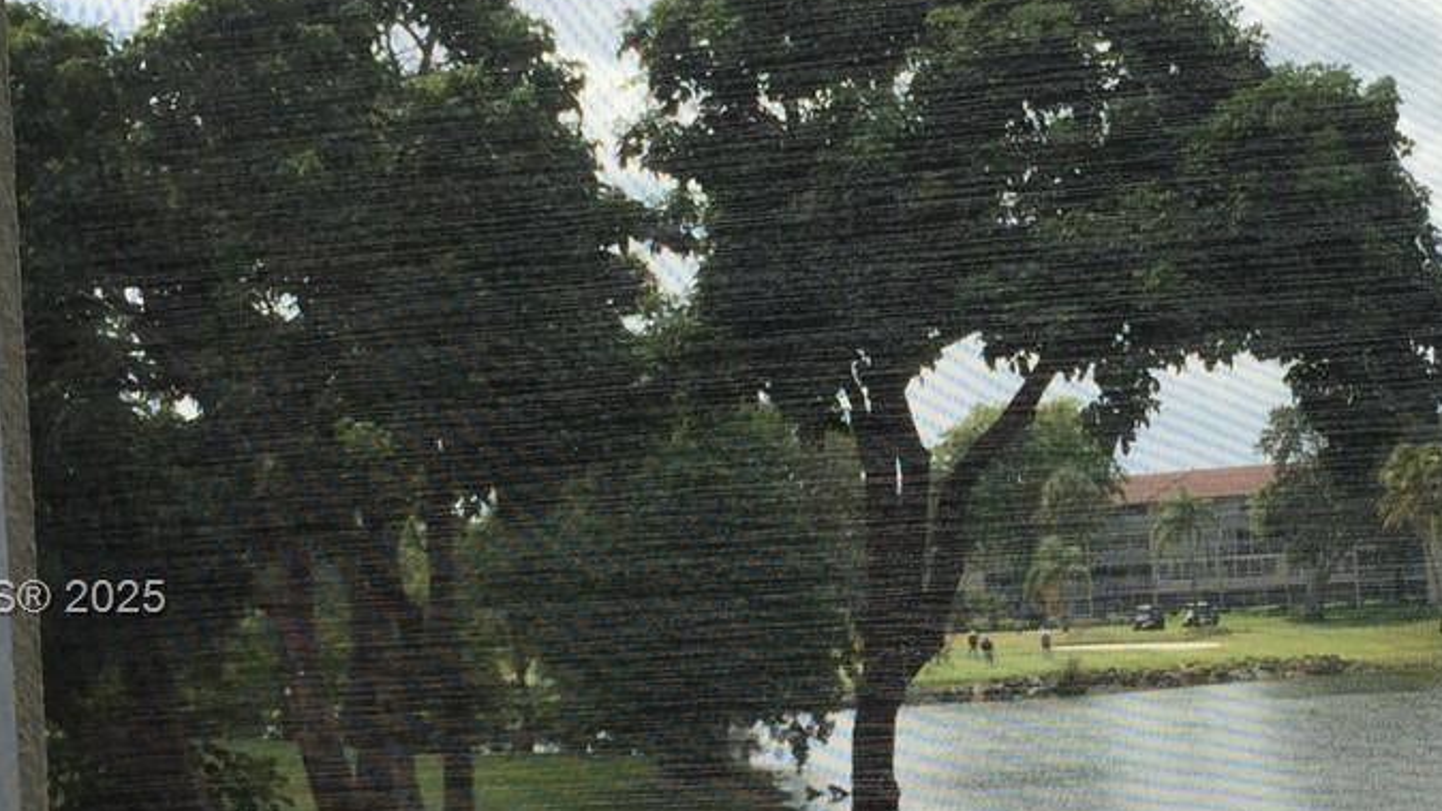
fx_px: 2867
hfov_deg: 27.6
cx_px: 1194
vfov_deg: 16.0
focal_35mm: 75
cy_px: 601
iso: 32
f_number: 2.2
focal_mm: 4.15
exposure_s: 1/1799
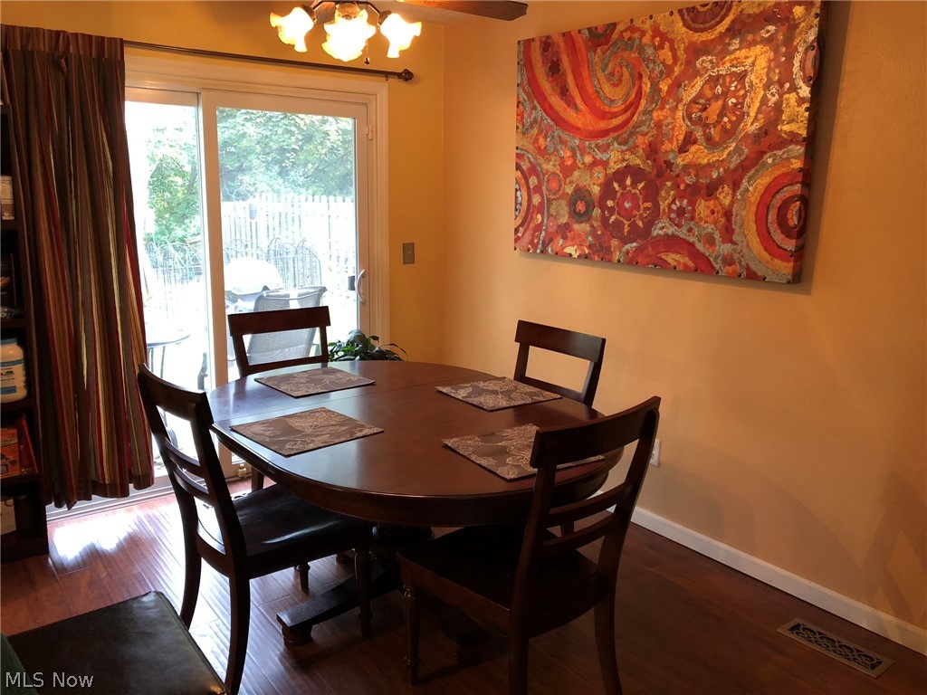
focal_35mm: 28
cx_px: 464
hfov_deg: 63.4
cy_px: 348
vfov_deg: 49.7
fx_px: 750
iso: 64
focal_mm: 3.99
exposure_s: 1/15
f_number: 1.8
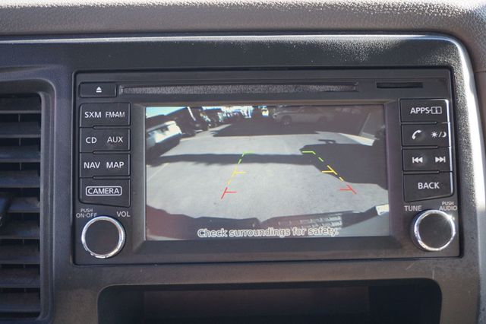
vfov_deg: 28.0
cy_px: 162
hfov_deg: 41.1
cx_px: 243
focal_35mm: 48
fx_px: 648
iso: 400
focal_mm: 32
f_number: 5
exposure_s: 1/60
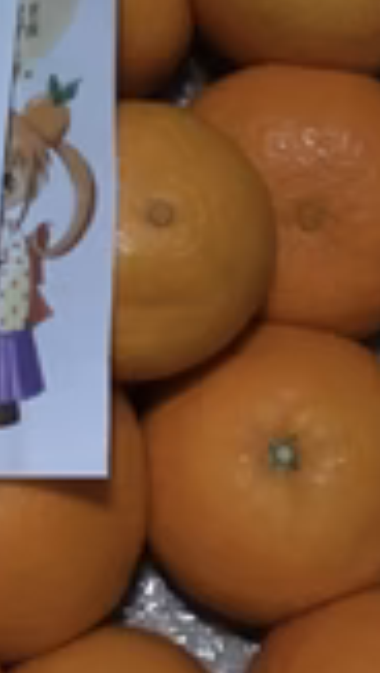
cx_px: -37
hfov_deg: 14.3
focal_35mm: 83
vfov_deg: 25.1
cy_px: 124
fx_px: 1483
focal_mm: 3.3
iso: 500
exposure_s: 1/15
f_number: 2.4
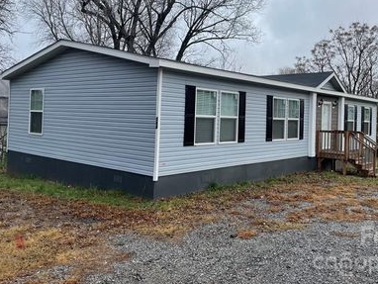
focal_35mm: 34
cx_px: 211
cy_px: 110
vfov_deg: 41.6
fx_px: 372
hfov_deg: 53.8
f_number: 1.6
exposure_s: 1/1825
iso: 32
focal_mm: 4.2
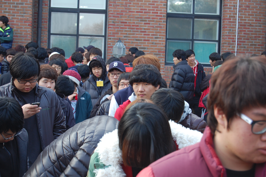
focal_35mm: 82
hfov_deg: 24.7
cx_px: 133
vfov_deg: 16.5
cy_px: 88
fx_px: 609
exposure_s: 1/100
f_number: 5.6
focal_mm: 55
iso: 400
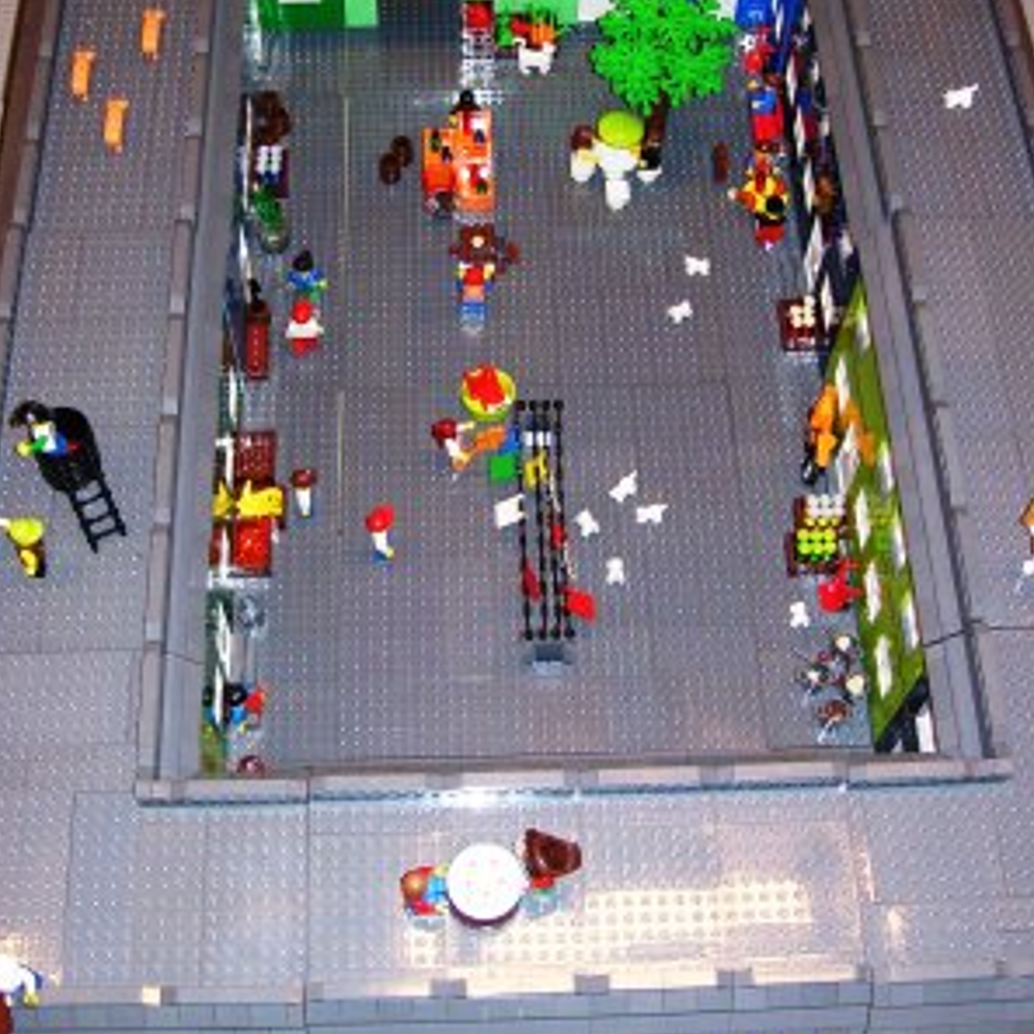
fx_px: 1622
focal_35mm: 48
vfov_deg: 35.2
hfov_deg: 35.4
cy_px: 414
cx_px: 505
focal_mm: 6
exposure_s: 1/60
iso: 80
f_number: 2.7
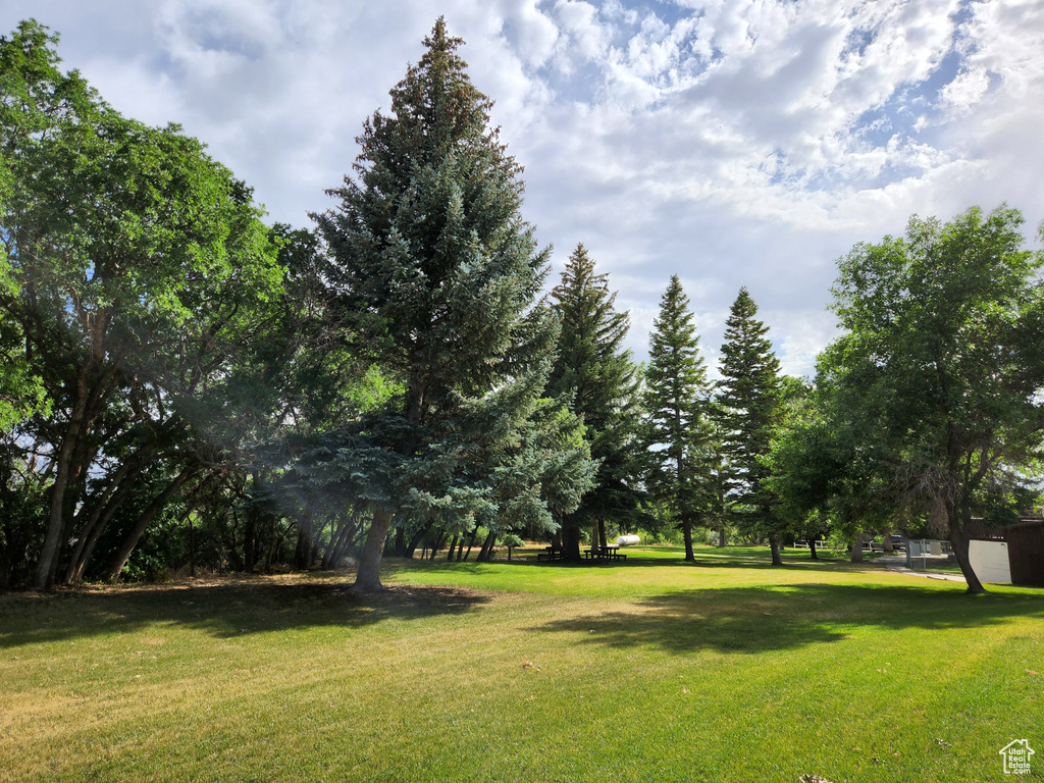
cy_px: 392
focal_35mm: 23
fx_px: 694
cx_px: 522
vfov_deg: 58.9
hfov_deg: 73.9
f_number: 1.8
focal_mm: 5.4
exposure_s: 1/1690
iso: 20
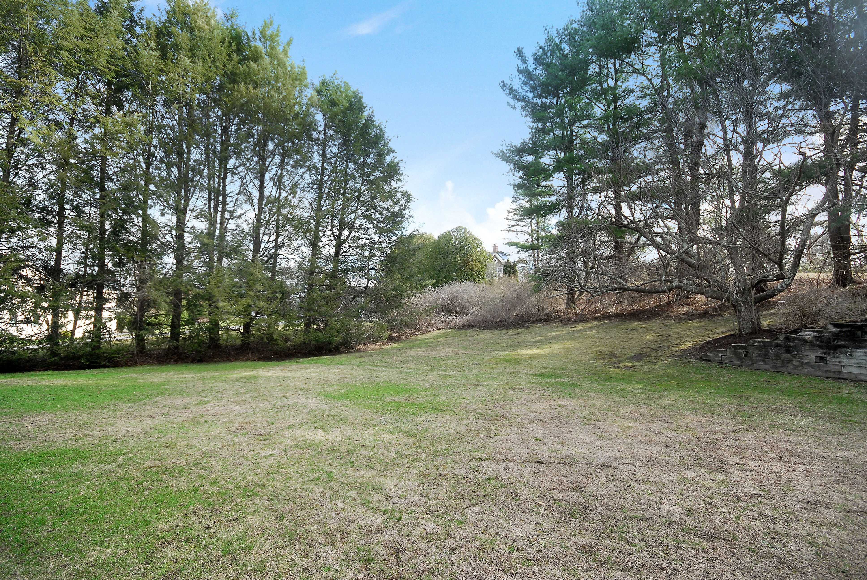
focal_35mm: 16
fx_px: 398
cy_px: 290
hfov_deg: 94.9
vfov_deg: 72.2
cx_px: 434
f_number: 7.1
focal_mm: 11
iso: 200
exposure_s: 1/60
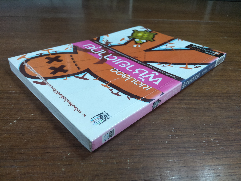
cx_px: 120
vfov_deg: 66.0
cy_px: 90
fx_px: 139
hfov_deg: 81.7
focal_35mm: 20
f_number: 2.2
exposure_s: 1/33
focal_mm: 3.46
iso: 180
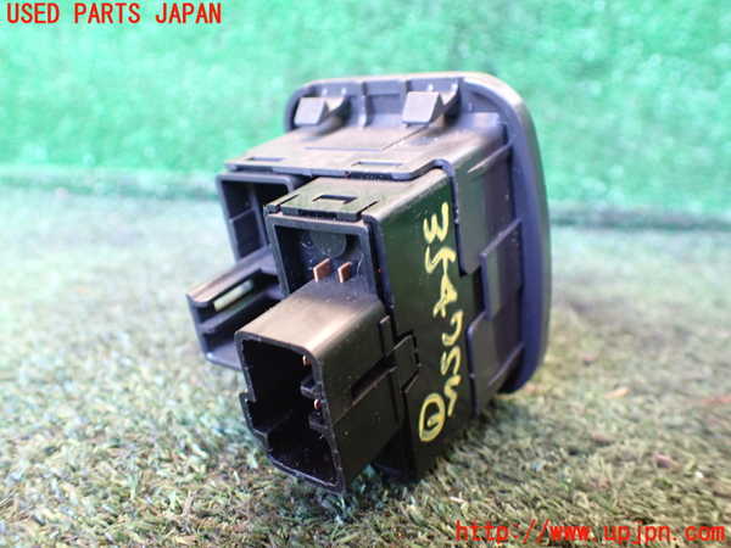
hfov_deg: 60.0
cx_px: 366
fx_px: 634
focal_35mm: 30
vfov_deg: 46.8
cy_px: 274
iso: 800
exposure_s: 1/30
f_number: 2.3
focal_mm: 5.4
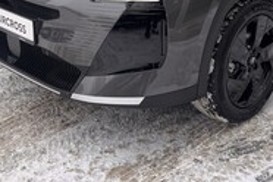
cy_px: -18
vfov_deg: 22.1
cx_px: 194
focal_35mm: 58
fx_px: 440
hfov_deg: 34.0
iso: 50
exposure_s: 1/531
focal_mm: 5.96
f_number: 1.6
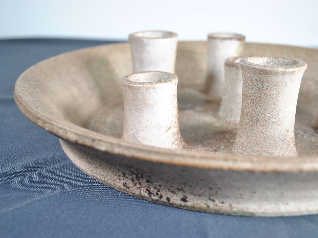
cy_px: 119
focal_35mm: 49
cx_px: 165
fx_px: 450
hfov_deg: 38.9
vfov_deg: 29.7
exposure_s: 1/60
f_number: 5
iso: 200
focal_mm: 30
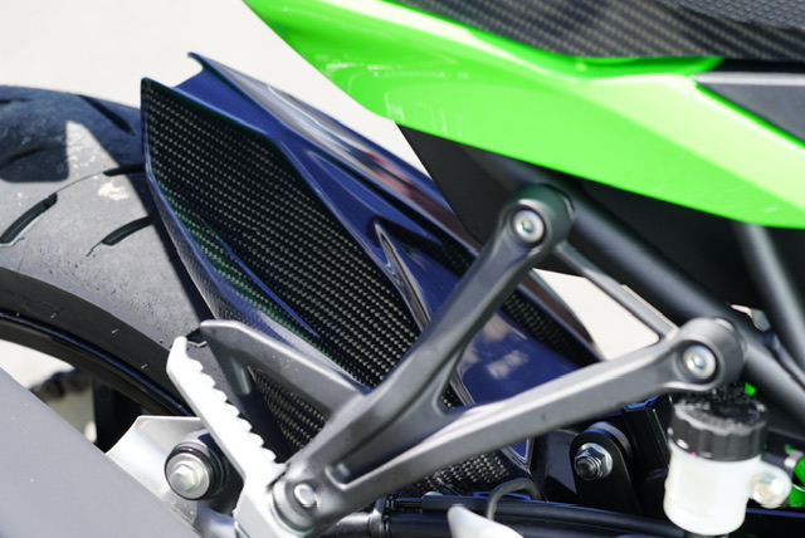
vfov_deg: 6.8
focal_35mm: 203
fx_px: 4543
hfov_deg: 10.1
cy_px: 269
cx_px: 402
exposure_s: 1/250
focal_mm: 203
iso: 200
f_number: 5.6
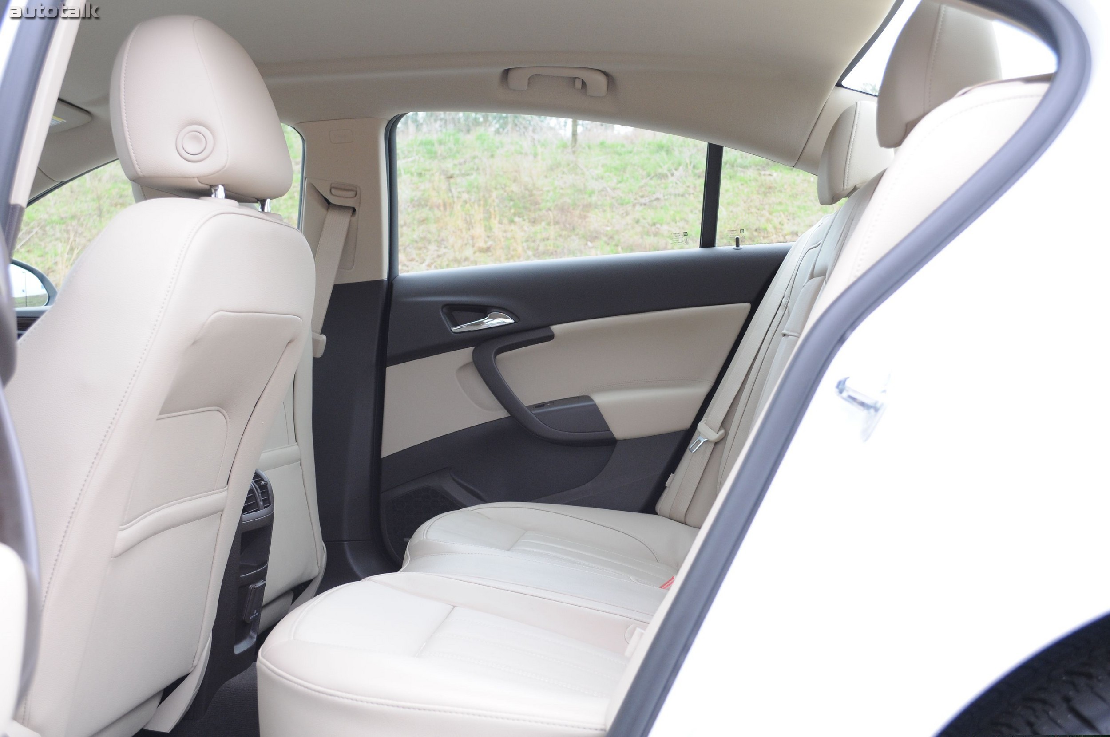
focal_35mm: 42
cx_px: 555
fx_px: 1294
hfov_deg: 46.4
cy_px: 368
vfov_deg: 31.8
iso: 400
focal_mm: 28
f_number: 5.6
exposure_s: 1/50
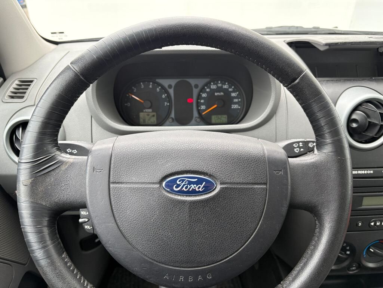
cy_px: 144
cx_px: 192
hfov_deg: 67.3
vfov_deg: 53.1
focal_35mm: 26
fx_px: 288
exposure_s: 1/130
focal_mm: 5.96
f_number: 1.6
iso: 80
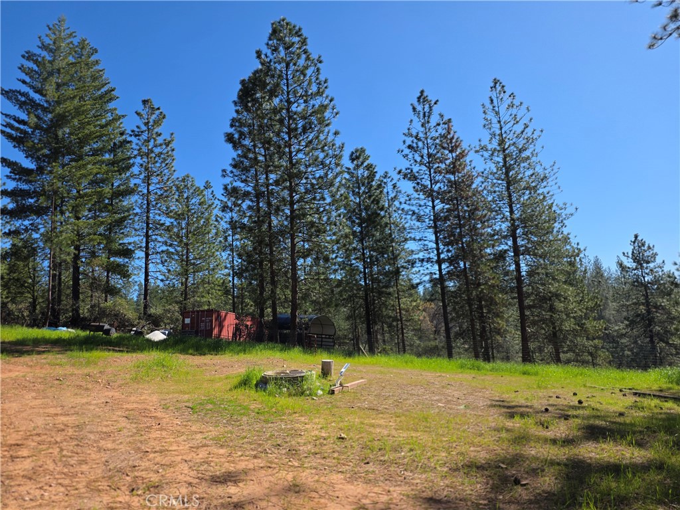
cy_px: 255
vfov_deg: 58.9
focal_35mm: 23
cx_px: 340
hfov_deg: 73.9
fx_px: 452
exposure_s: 1/4539
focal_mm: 6.25
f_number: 1.7
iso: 80
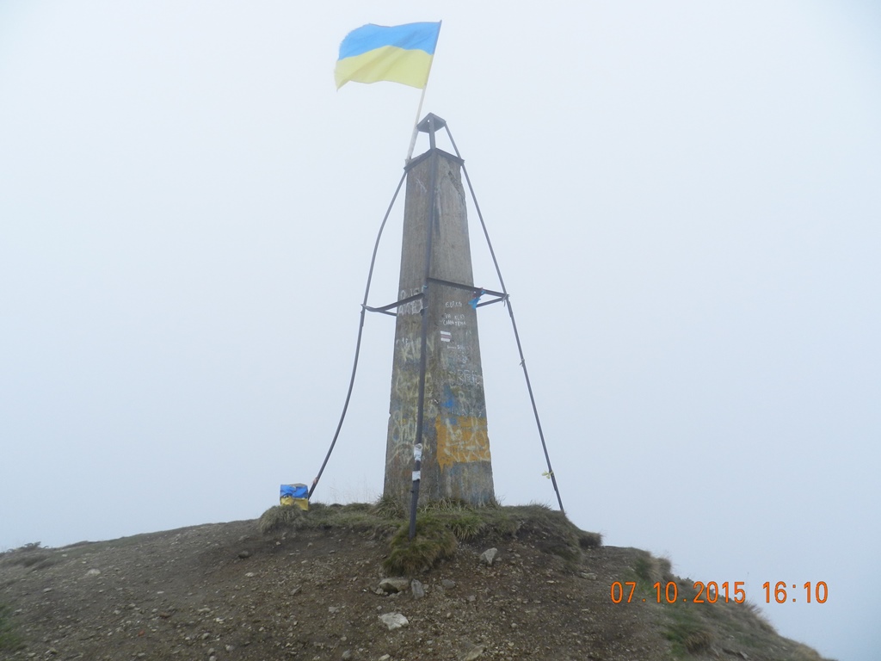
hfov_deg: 73.9
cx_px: 440
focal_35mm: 23
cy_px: 330
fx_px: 585
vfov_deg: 58.9
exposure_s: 1/800
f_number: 3.4
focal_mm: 4
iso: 160
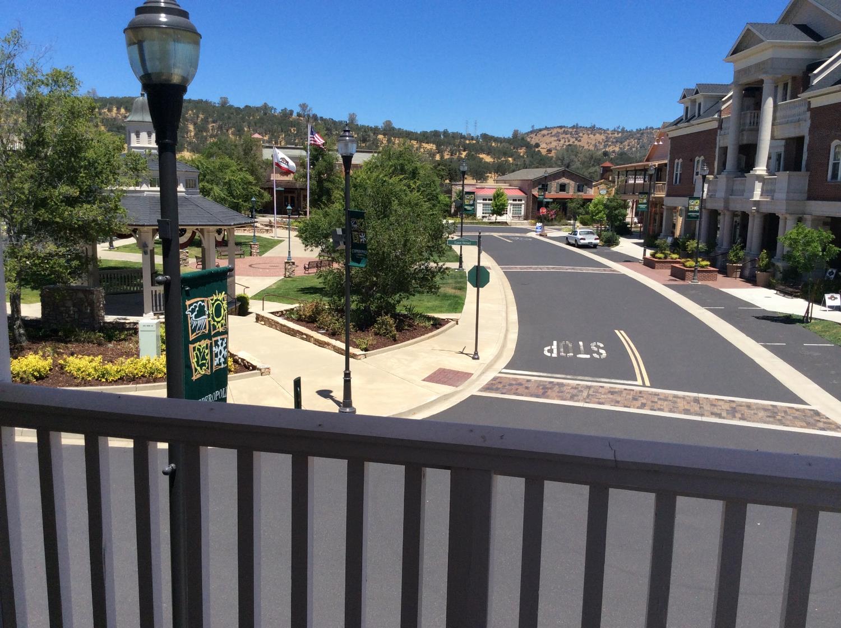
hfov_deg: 55.4
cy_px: 314
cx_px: 420
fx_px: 800
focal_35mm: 33
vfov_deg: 42.8
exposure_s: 1/1590
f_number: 2.4
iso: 32
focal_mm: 3.3
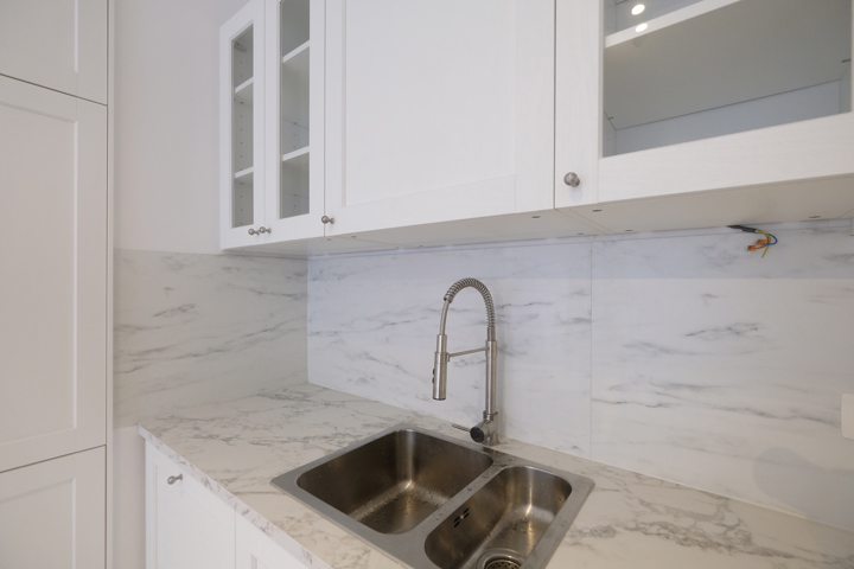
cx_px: 427
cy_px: 284
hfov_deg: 100.4
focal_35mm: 15
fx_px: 356
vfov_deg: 77.3
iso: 1600
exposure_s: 1/60
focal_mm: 10
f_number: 4
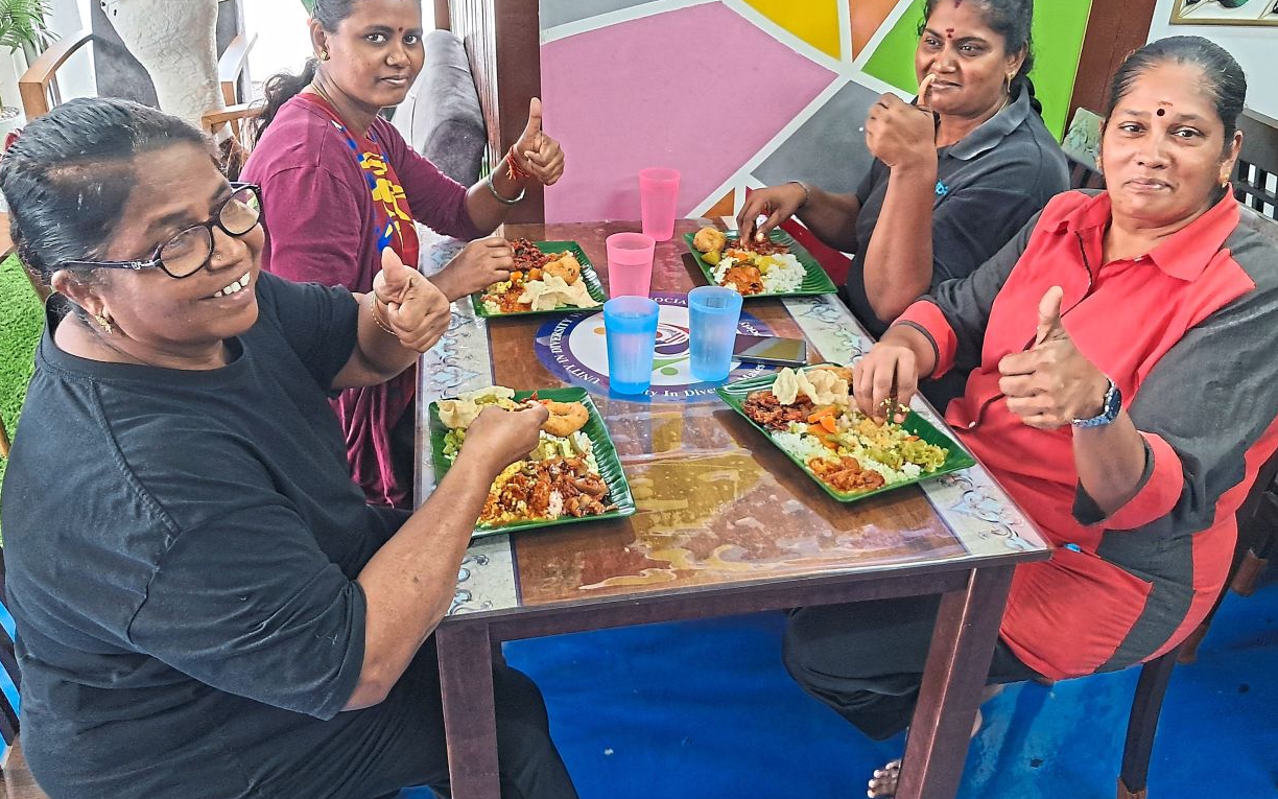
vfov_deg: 43.1
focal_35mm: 29
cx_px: 643
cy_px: 354
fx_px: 1010
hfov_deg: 64.6
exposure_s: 1/50
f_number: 1.8
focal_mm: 4
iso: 400
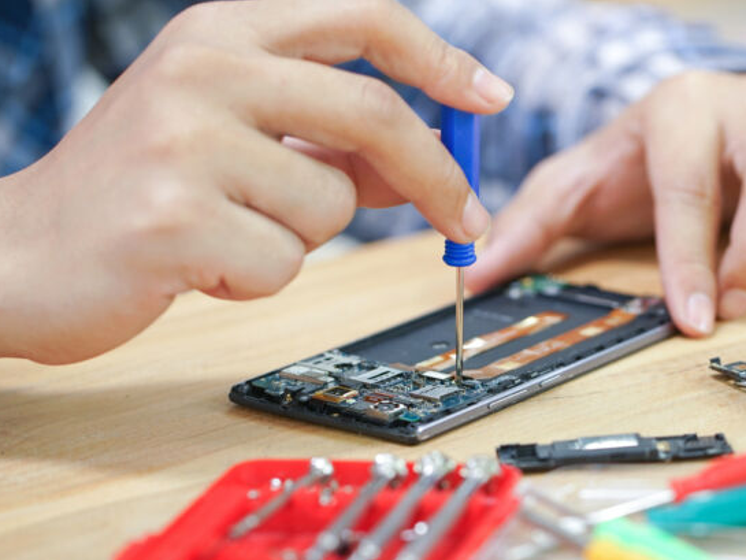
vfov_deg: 10.5
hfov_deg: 14.0
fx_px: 3039
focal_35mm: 141
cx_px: 498
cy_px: 342
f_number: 4
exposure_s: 1/125
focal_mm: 100
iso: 320
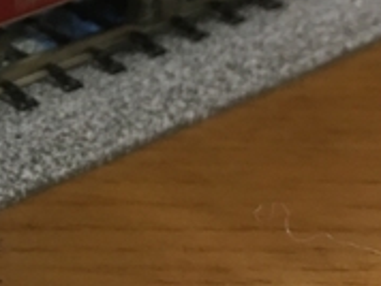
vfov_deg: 11.3
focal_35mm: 130
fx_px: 1433
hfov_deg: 14.1
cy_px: 0
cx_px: -199
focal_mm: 4.15
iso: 80
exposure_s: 1/30
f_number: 2.2
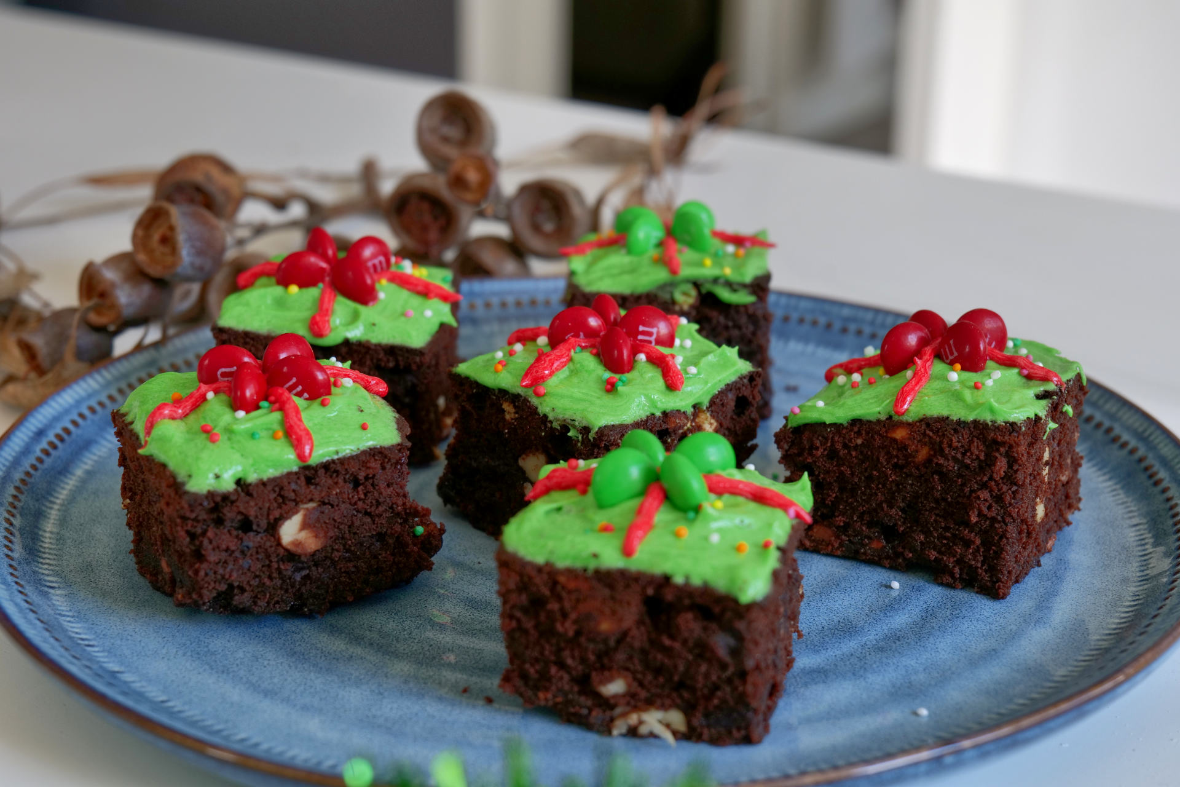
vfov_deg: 22.6
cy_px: 394
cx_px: 590
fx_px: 1967
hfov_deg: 33.4
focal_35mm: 60
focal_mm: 60
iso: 640
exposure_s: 1/60
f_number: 8
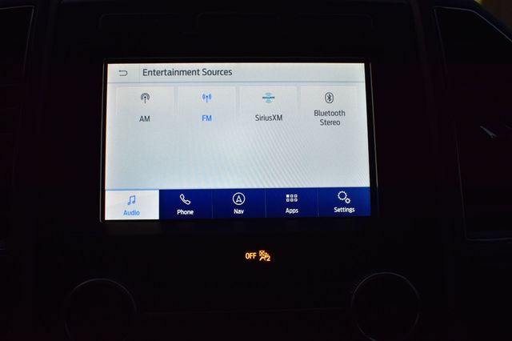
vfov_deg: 38.3
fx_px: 490
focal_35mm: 34
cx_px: 256
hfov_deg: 55.1
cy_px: 170
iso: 400
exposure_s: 1/80
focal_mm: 23
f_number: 8
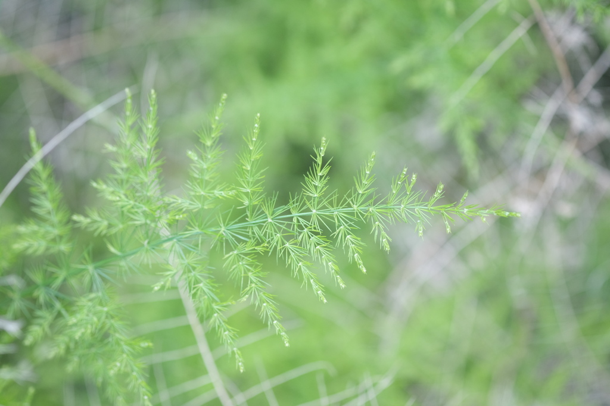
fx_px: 1524
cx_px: 305
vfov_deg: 15.2
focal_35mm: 90
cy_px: 203
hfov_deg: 22.6
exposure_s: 1/450
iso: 640
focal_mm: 60
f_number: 2.4
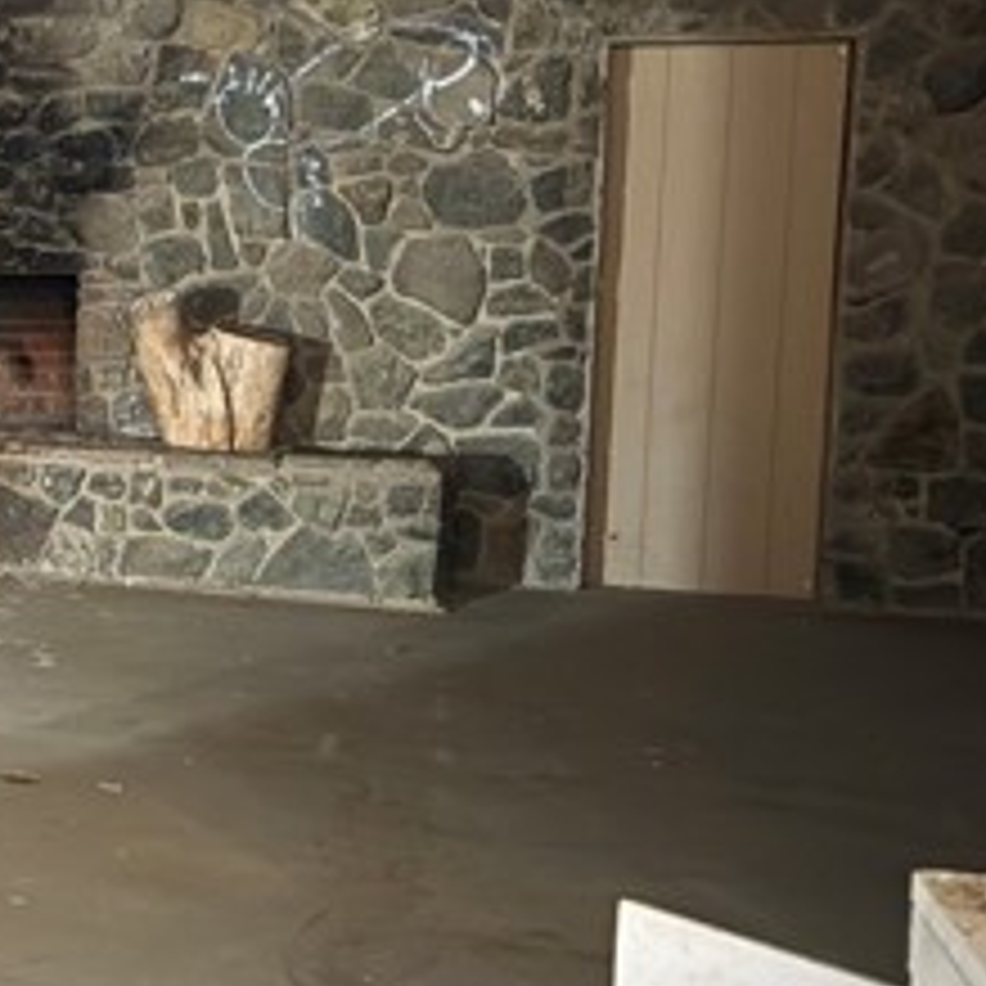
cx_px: -428
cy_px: 410
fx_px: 1998
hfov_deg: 23.2
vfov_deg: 27.7
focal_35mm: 62
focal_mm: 6.76
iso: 1600
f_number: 1.78
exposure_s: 1/5
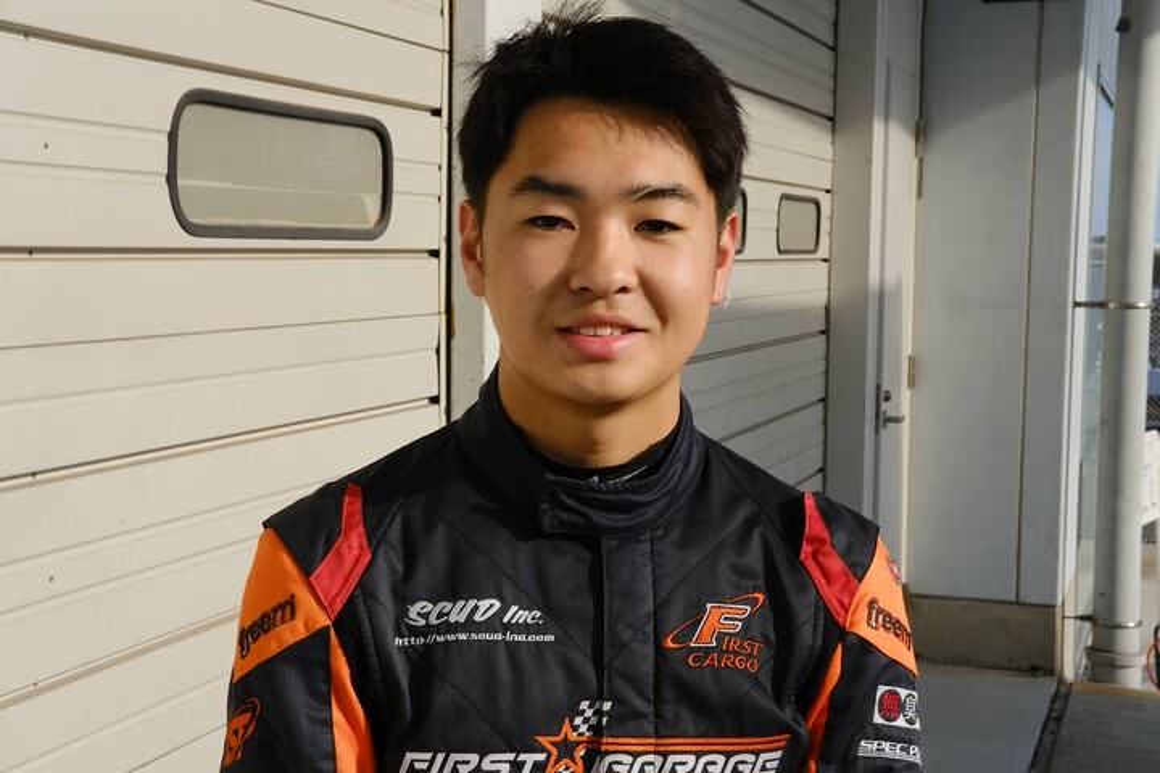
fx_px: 1708
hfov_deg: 37.5
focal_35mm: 53
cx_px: 580
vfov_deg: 25.5
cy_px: 386
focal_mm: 35
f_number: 16
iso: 320
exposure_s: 1/150
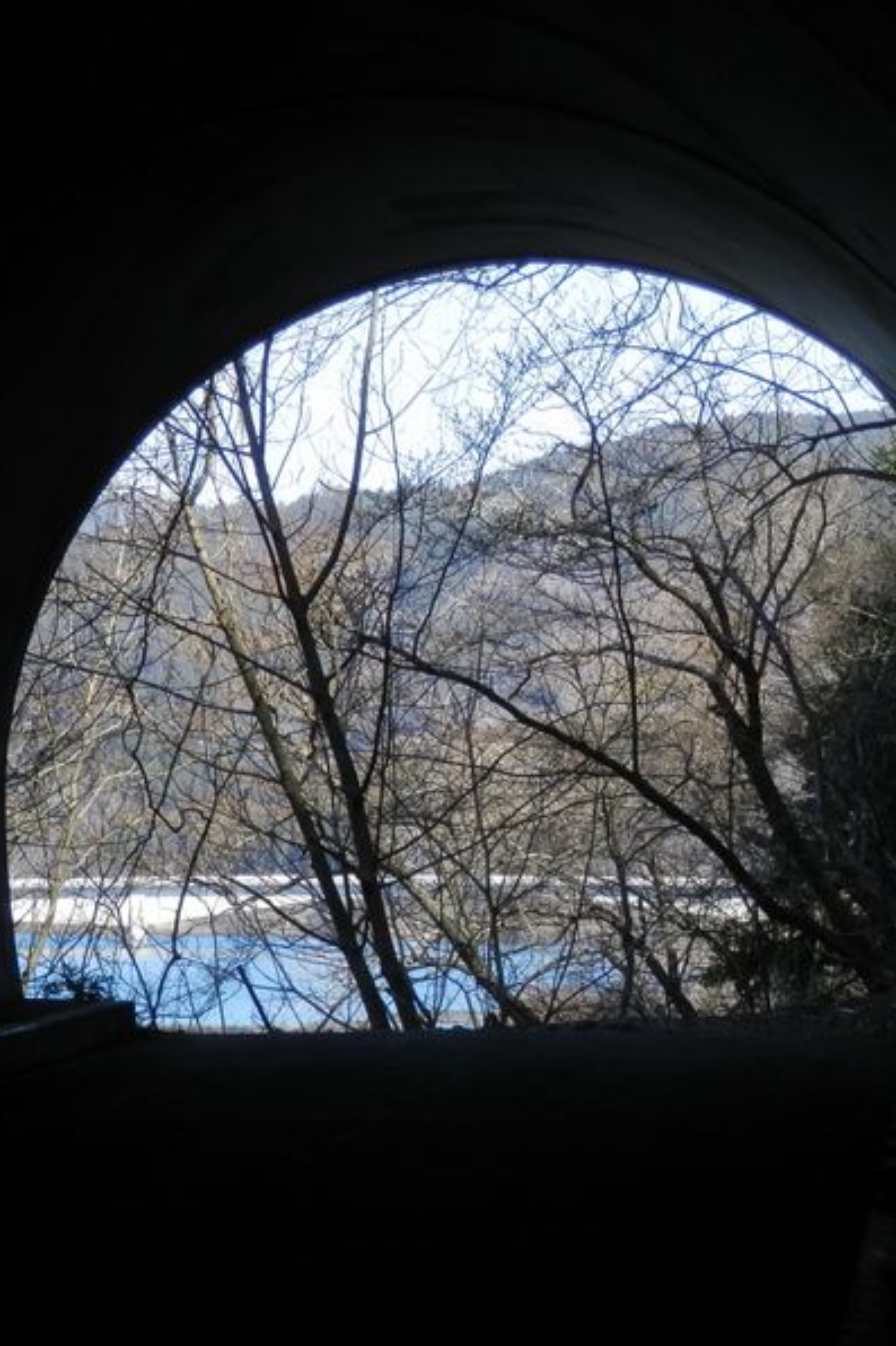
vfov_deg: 12.7
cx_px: 510
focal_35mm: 162
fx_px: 6051
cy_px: 671
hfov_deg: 8.5
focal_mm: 20.9
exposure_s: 1/160
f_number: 5.2
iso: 80
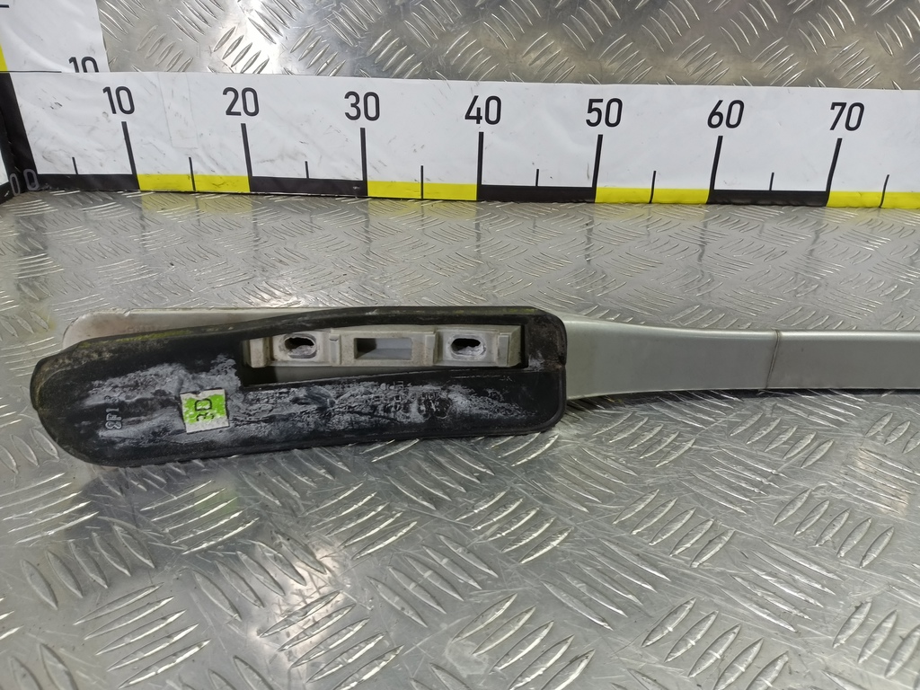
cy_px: 345
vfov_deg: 58.9
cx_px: 460
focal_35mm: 23
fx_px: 611
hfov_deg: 73.9
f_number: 1.6
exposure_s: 1/50
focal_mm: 4.11
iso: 133
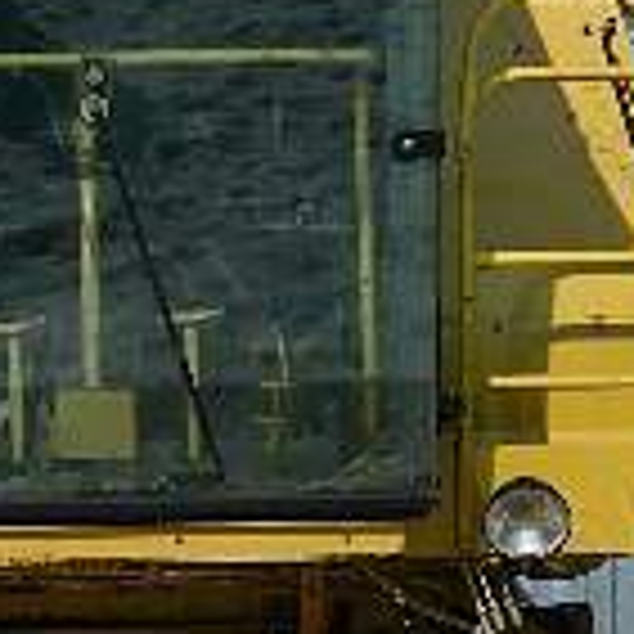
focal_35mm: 189
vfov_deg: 9.3
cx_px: 45
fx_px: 3916
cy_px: 369
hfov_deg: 9.2
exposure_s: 1/250
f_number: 10.2
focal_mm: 8.4
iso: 80
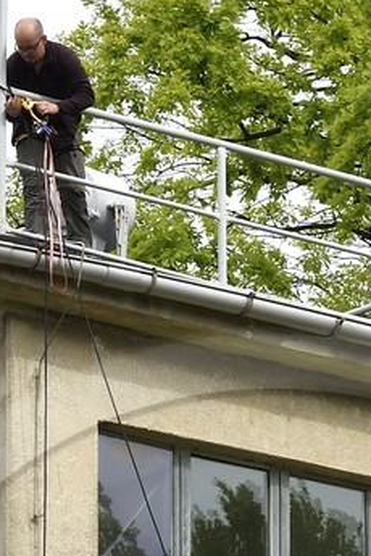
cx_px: 275
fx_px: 4158
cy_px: 836
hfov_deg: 5.1
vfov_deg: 7.5
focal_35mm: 269
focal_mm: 58
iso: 250
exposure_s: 1/400
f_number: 10
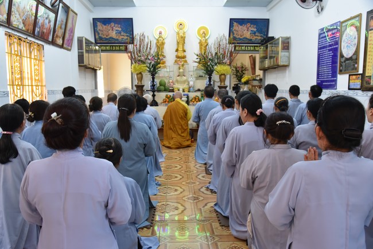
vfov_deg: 42.4
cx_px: 186
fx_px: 321
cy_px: 124
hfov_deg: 60.3
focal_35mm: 31
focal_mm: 31
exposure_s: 1/100
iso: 1600
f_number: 5
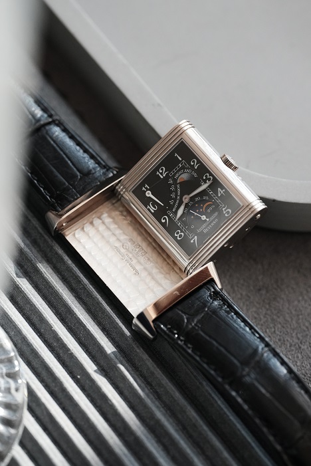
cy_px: 233
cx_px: 156
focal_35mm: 105
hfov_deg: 13.1
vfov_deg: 19.4
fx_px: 1359
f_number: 4
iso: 3200
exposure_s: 1/250
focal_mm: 105
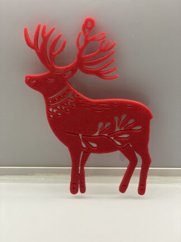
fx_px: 363
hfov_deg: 28.0
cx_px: 90
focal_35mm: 52
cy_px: 121
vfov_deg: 36.8
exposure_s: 1/100
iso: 200
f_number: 2
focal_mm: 6
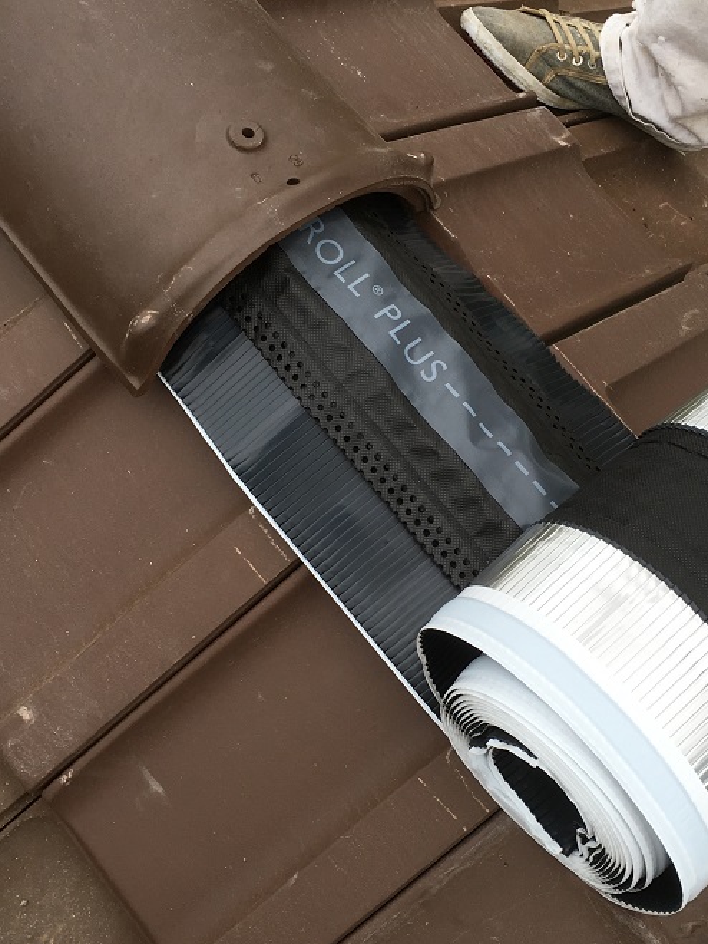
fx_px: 1281
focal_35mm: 47
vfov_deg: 40.4
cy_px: 506
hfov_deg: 30.8
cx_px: 413
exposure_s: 1/306
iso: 25
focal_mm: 4.15
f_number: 2.2
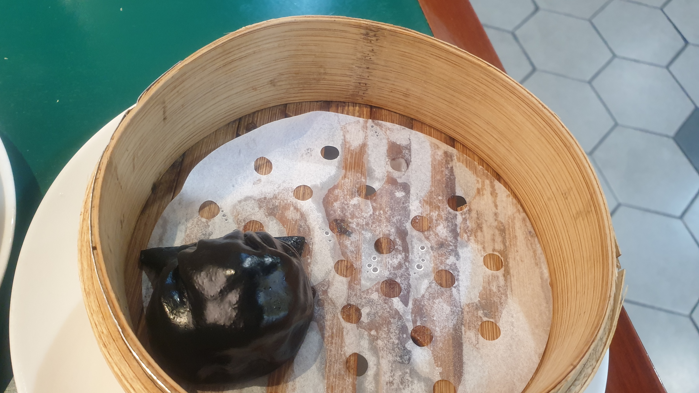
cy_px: 241
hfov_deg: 66.1
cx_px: 342
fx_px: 537
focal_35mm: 29
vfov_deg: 40.0
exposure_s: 1/60
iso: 320
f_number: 2.4
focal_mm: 4.3
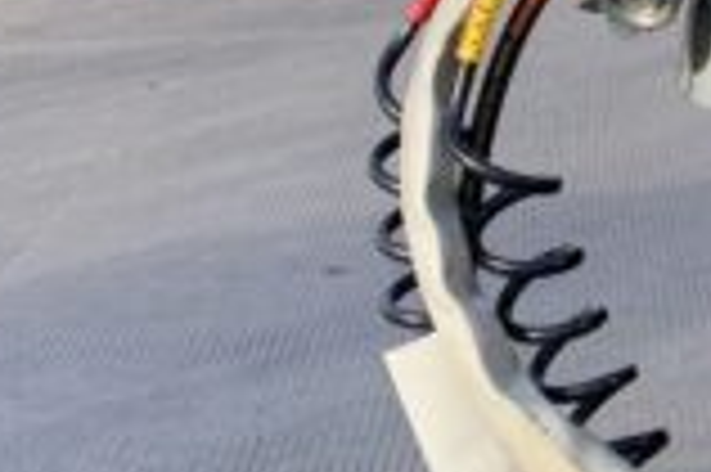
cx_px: 1012
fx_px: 2407
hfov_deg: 15.7
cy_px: 148
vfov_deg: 11.2
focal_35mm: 122
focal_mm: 3
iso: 16
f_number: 1.8
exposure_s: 1/500
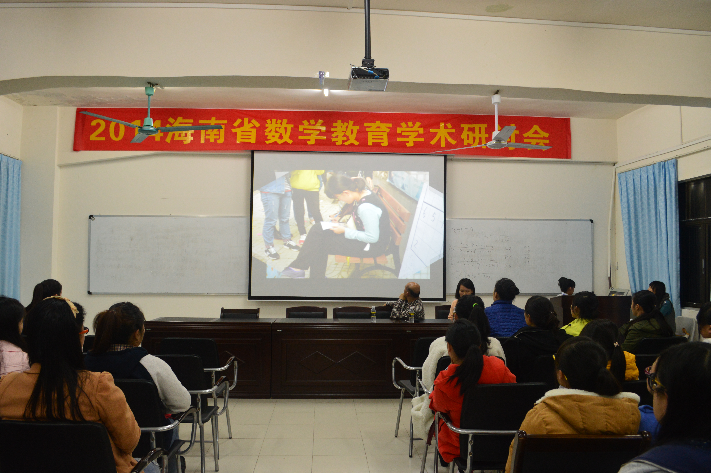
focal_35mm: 27
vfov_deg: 47.8
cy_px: 236
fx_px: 533
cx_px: 356
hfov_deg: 67.4
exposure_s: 1/15
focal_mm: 18
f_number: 6.3
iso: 800
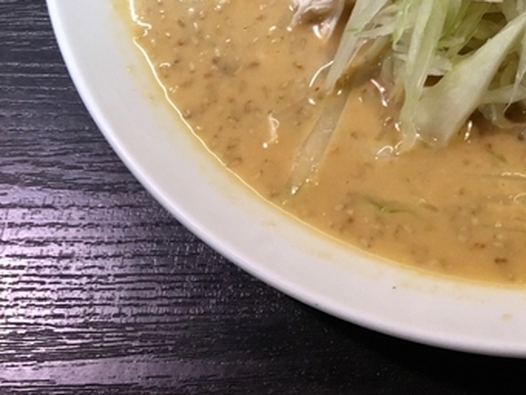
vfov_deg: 20.5
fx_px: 1034
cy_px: -54
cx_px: 566
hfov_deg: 26.5
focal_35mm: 68
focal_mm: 4.15
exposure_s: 1/33
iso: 160
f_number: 2.2
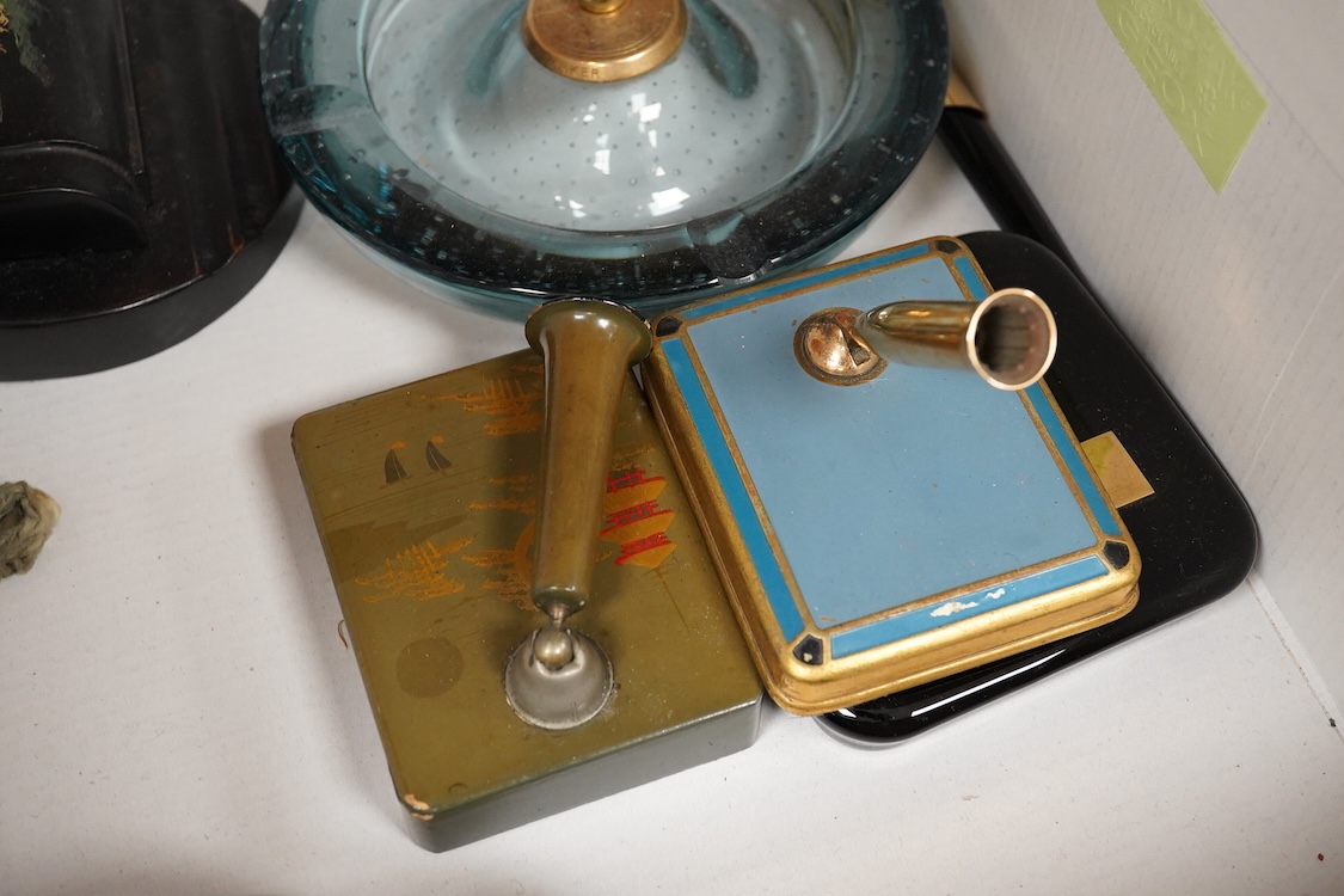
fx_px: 1680
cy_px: 448
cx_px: 672
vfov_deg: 29.9
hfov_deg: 43.6
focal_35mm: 45
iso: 2500
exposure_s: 1/100
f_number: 8
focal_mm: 30
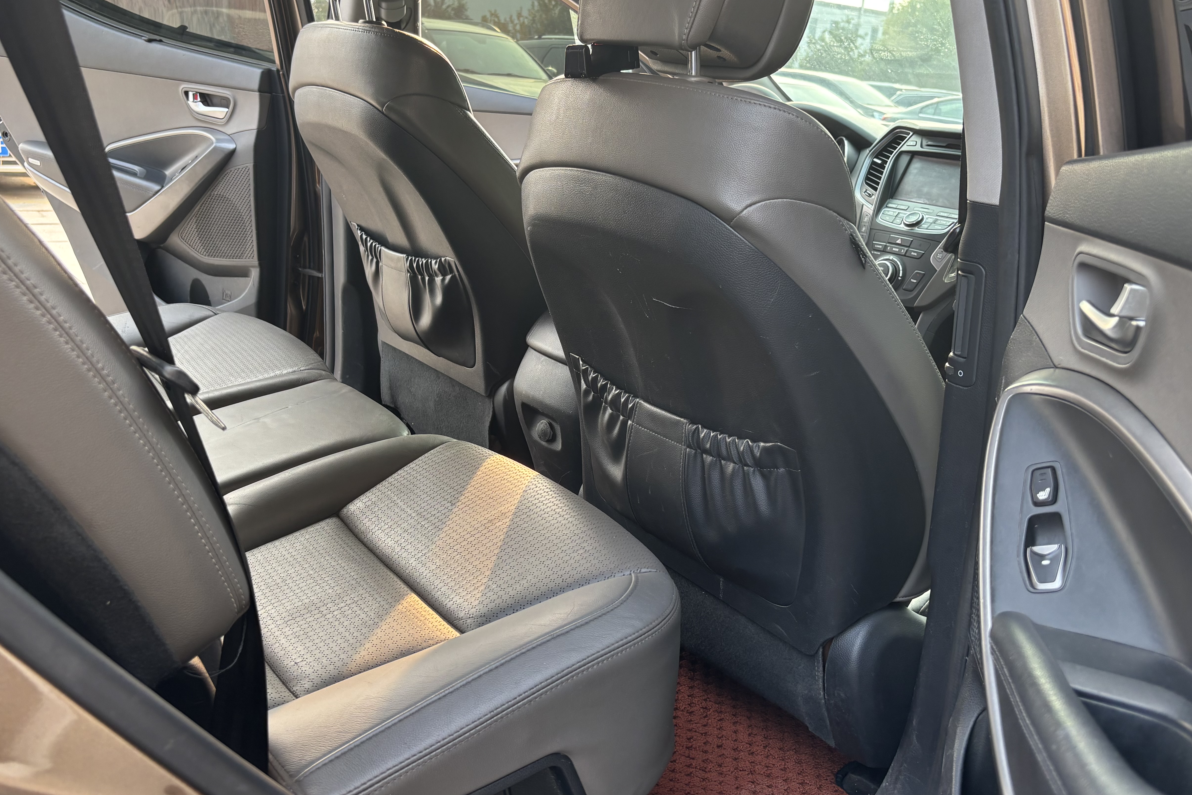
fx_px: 1059
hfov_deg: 58.7
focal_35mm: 32
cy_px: 327
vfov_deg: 41.0
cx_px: 551
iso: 50
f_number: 1.6
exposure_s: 1/121
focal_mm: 5.96
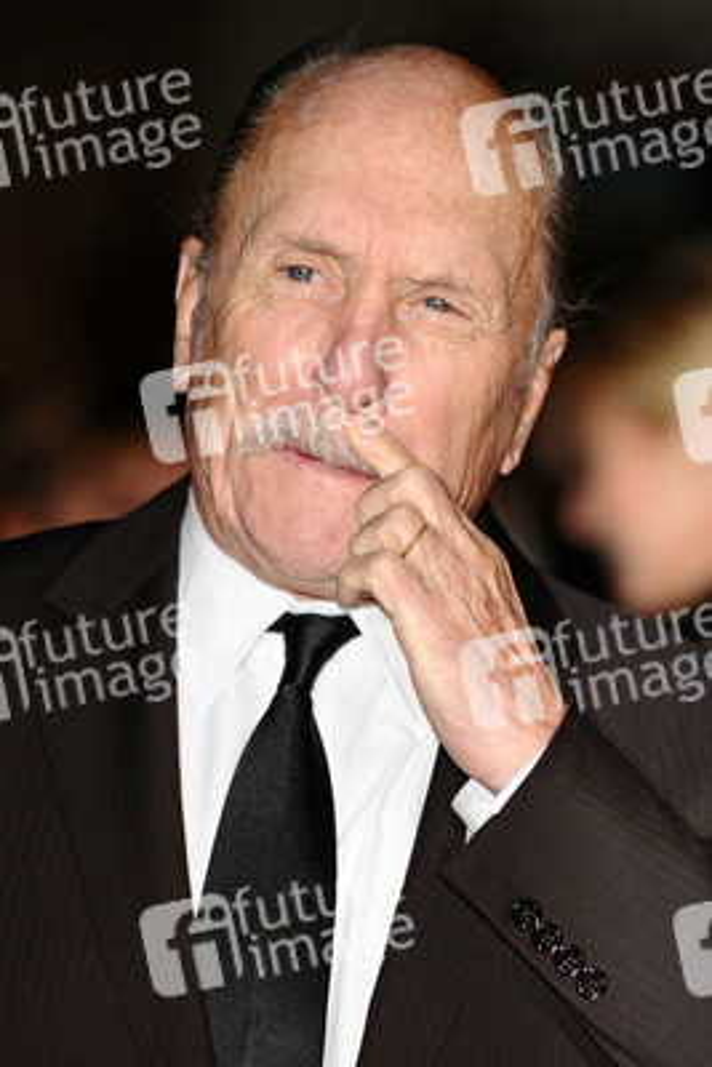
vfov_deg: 6.9
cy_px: 534
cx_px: 356
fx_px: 8892
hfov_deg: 4.6
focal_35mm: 300
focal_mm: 200
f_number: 4.5
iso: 320
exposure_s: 1/200
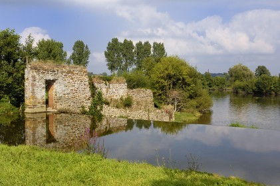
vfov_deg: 28.0
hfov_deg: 41.1
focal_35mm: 48
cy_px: 93
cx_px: 140
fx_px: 373
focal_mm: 32
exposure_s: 1/160
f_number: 8.5
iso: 100
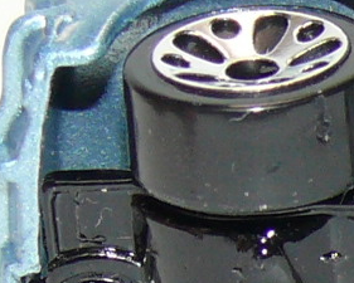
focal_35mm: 572
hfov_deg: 3.3
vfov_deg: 2.7
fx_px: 5995
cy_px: 267
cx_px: 782
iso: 100
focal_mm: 13.6
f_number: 4
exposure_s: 1/30
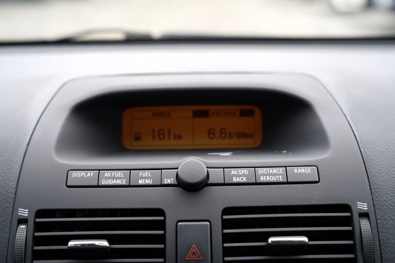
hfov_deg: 41.1
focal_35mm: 48
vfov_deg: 28.1
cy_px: 132
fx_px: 527
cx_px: 198
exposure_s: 1/60
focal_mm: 48
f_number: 4
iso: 400
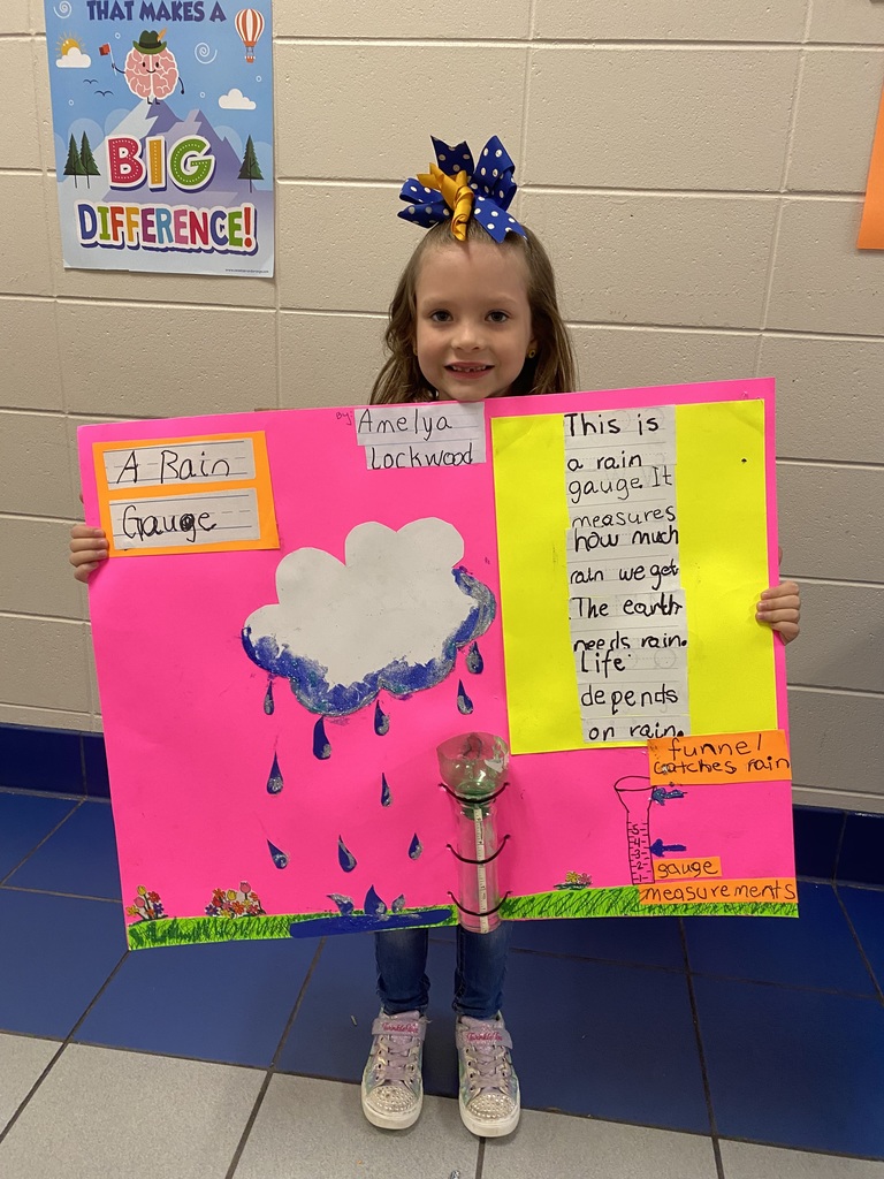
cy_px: 590
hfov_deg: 53.1
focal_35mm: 26
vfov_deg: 67.3
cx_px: 442
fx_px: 885
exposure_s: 1/60
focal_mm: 4.25
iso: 160
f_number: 1.8
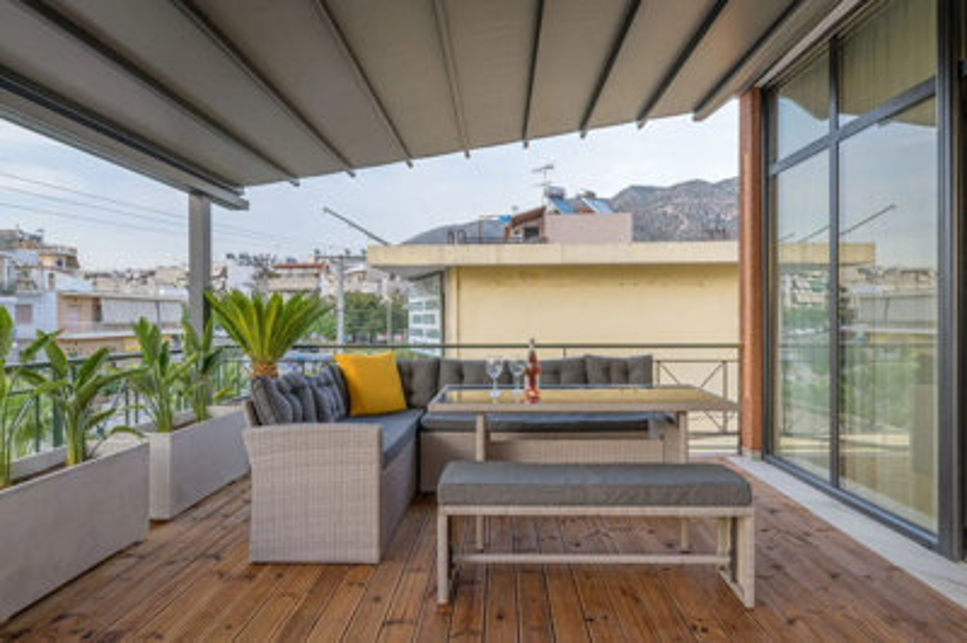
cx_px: 484
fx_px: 590
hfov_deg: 78.6
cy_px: 322
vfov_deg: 57.1
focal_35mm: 22
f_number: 11
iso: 64
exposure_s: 1/50
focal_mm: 22
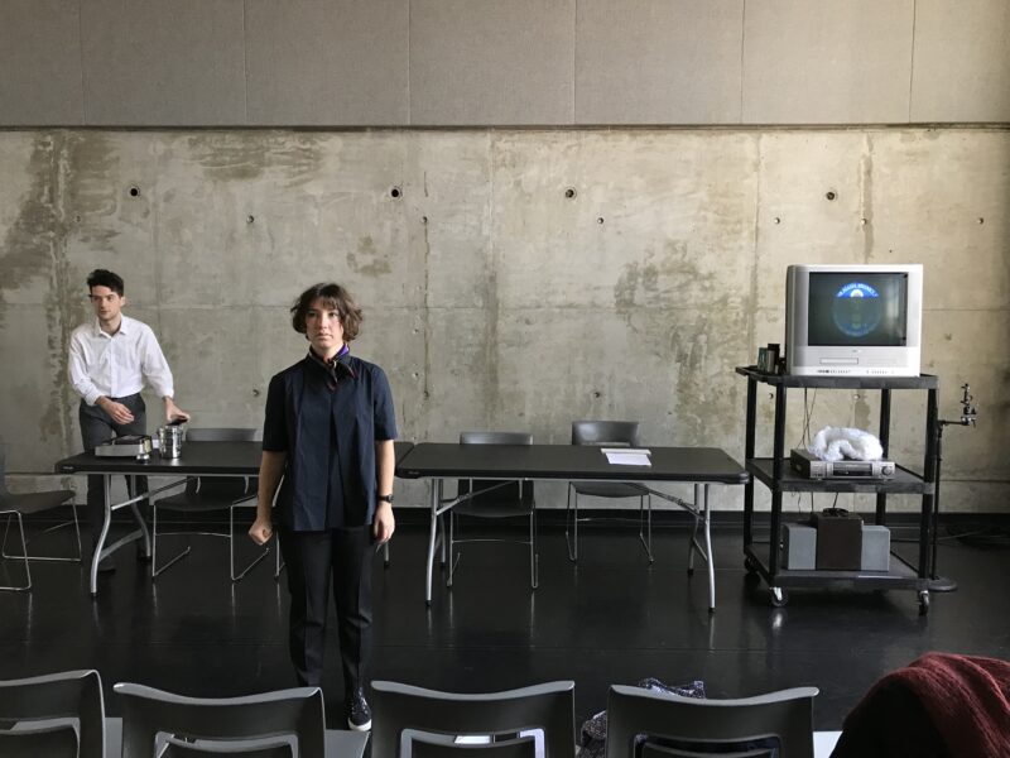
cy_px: 379
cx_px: 505
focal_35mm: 28
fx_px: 817
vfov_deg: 49.7
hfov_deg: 63.4
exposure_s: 1/30
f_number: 1.8
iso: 25
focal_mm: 3.99
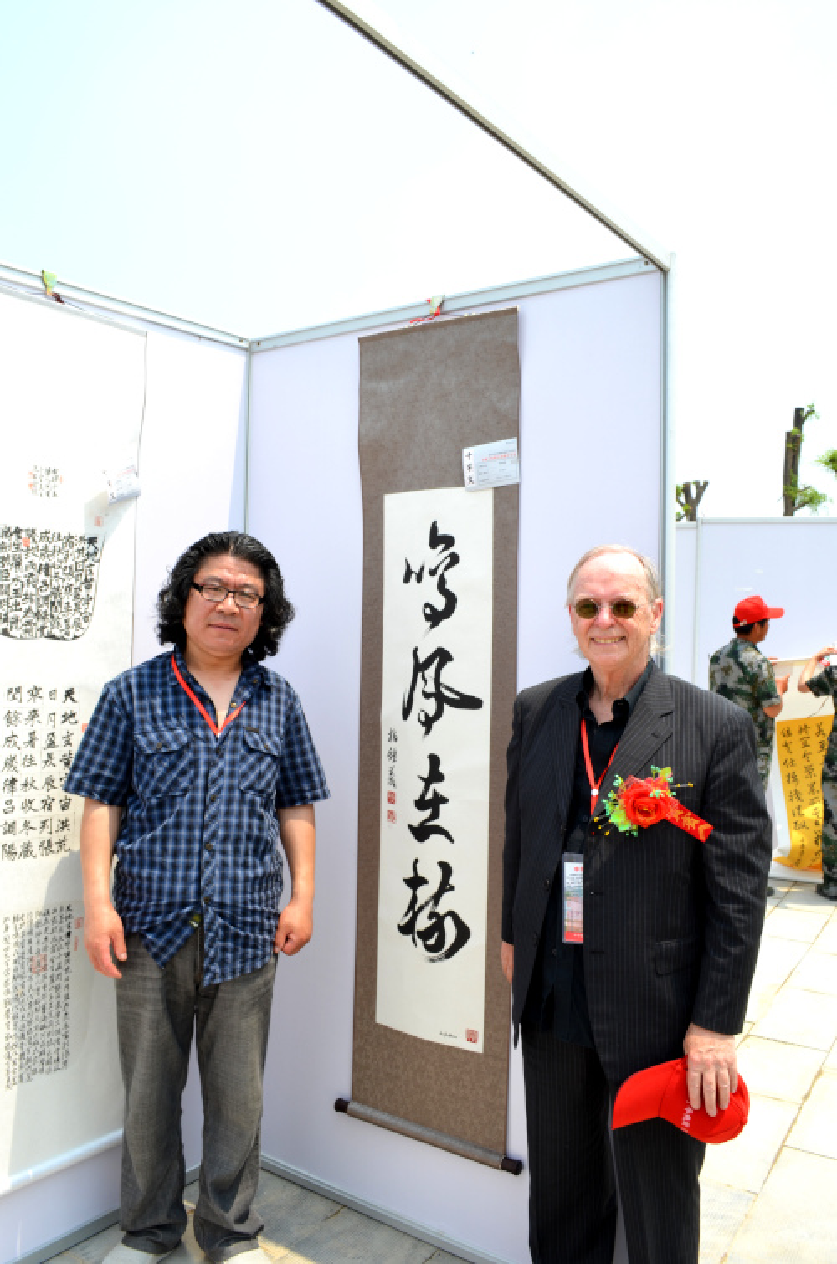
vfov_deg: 67.5
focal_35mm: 27
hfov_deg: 47.7
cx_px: 418
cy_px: 632
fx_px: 946
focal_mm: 18
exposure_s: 1/250
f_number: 8
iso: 125
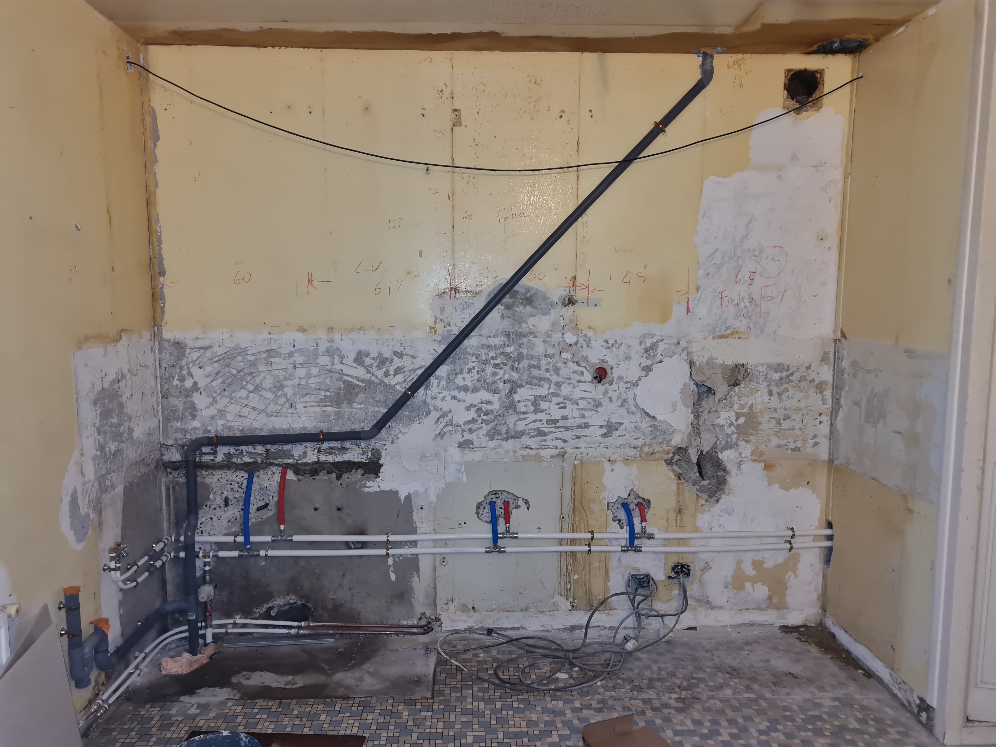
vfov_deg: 53.1
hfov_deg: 67.3
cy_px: 374
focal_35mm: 26
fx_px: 748
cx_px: 498
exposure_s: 1/33
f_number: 1.8
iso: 640
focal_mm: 5.4
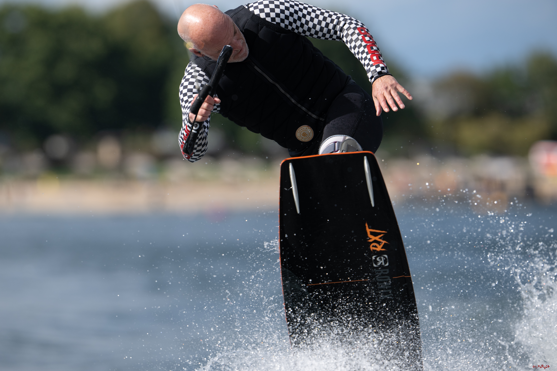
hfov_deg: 5.2
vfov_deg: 3.4
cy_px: 186
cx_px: 278
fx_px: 6188
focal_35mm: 400
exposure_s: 1/3200
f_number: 5
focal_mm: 400
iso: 320
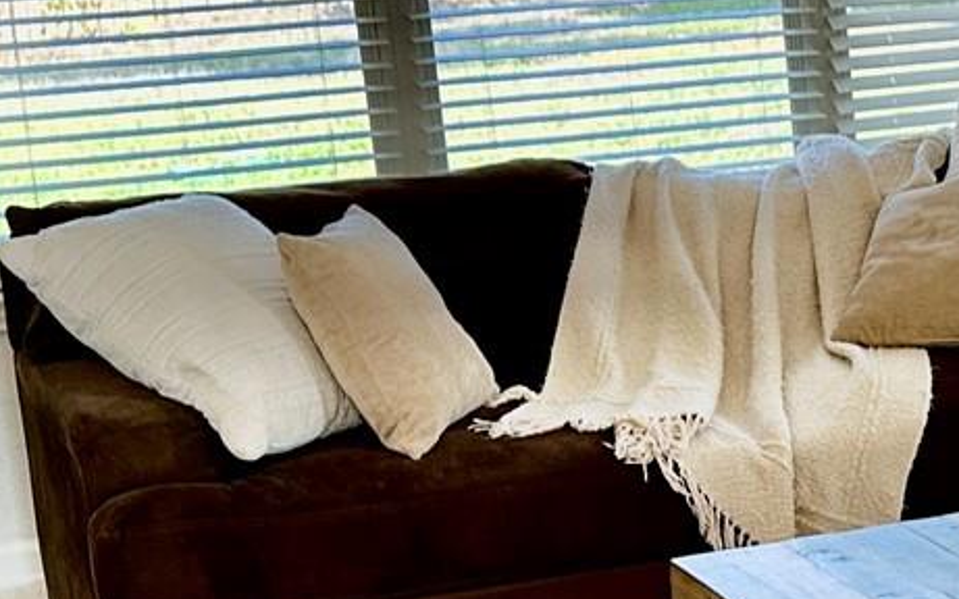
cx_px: 1180
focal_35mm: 113
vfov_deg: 11.5
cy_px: 559
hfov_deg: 17.5
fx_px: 2953
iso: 125
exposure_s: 1/120
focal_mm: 6.86
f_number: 1.78
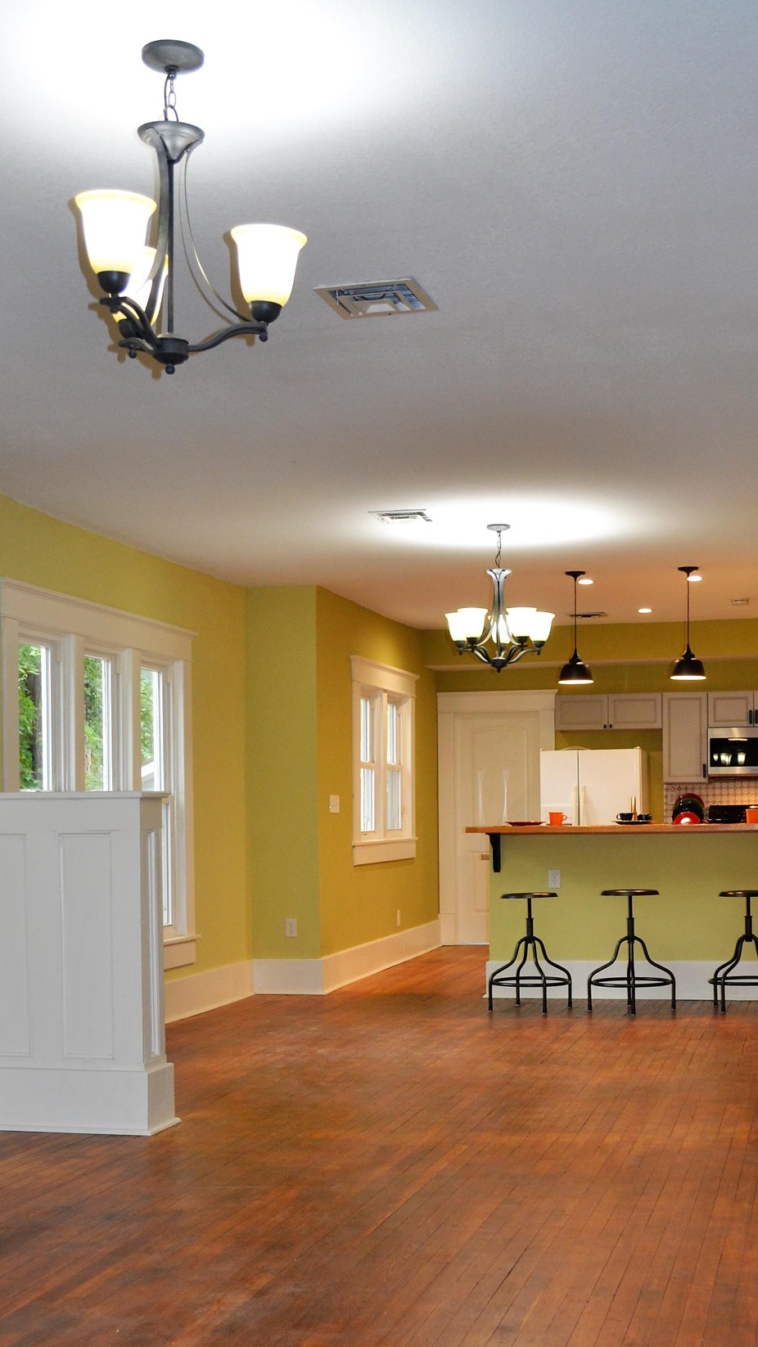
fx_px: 1572
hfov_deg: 27.0
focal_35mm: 44
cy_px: 900
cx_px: 496
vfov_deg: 45.7
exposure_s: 1/60
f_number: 3.8
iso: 640
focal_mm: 20
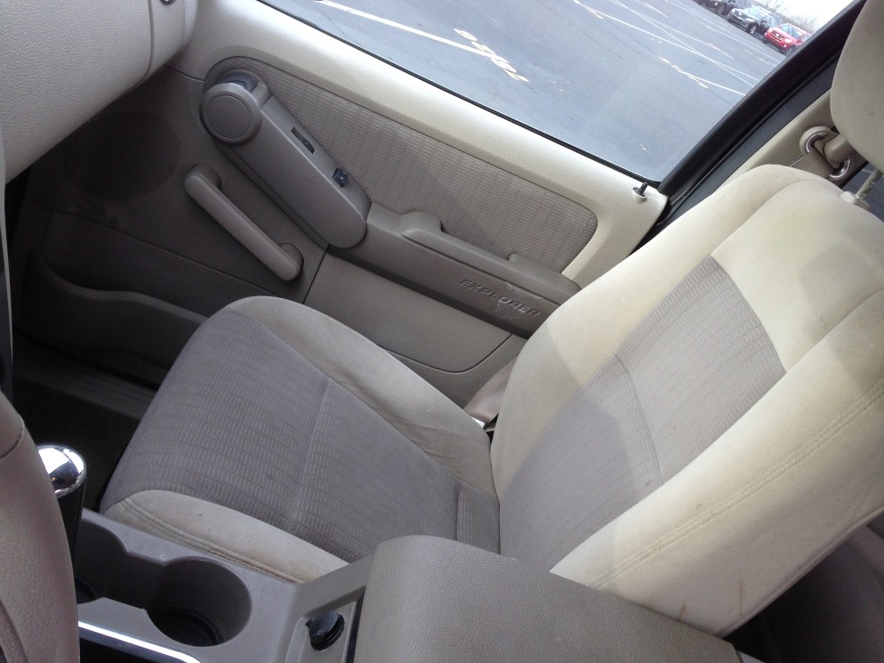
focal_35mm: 34
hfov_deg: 54.0
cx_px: 450
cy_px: 337
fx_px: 868
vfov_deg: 41.8
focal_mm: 4.13
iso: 50
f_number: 2.4
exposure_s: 1/120
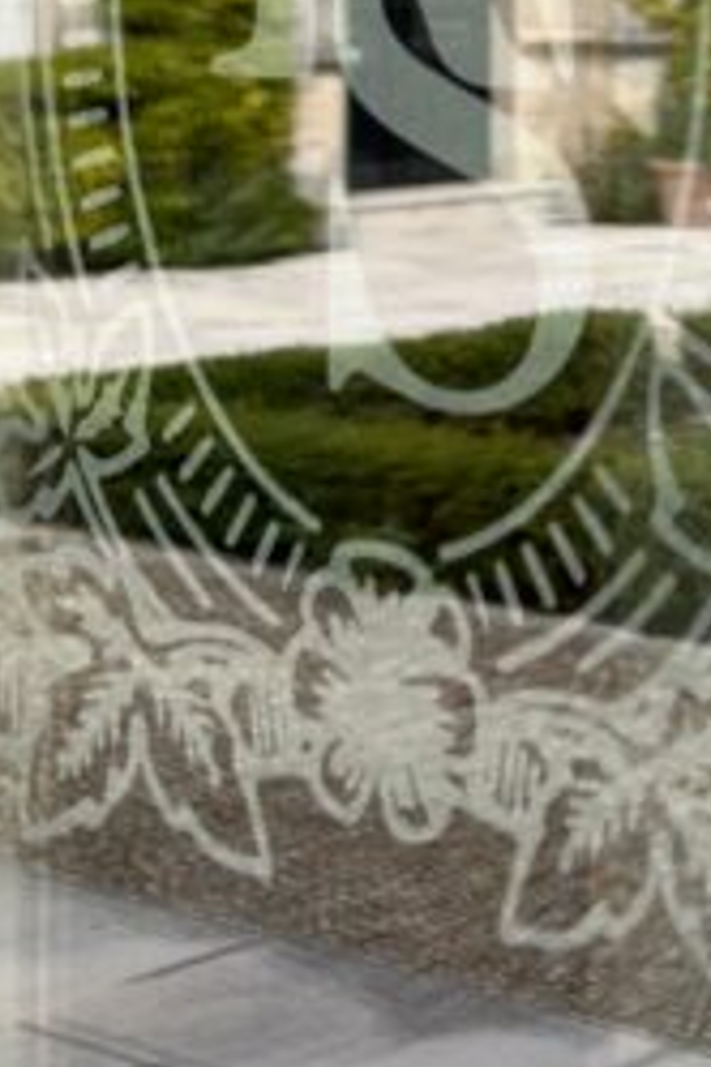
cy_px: -231
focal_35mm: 111
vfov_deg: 17.5
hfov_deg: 12.2
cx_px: 741
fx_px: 3288
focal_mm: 5.7
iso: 50
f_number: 1.5
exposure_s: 1/909
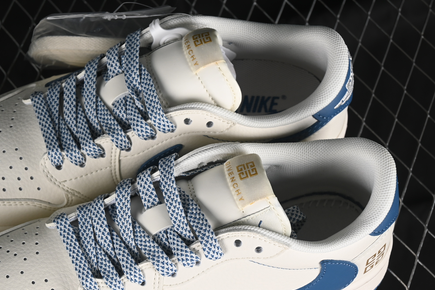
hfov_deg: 19.2
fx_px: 1281
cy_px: 201
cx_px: 159
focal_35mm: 106
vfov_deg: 12.9
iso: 160
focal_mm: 50
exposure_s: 1/100
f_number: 7.1
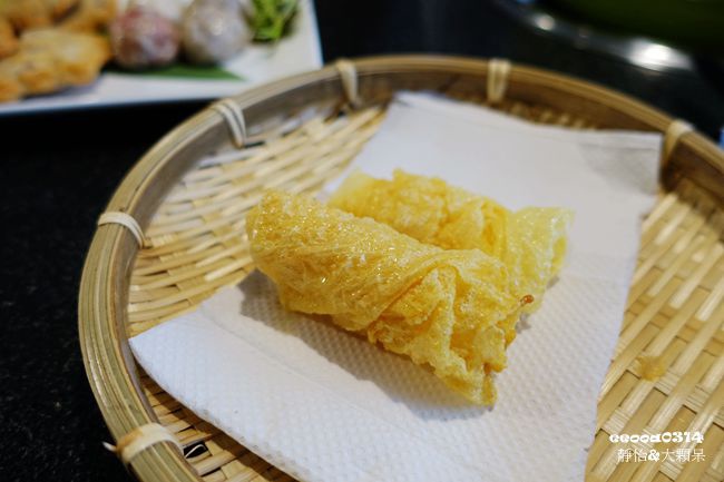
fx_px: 483
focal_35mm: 24
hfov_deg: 73.8
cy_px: 241
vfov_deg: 53.1
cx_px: 362
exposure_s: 1/30
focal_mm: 8.8
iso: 200
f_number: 1.8
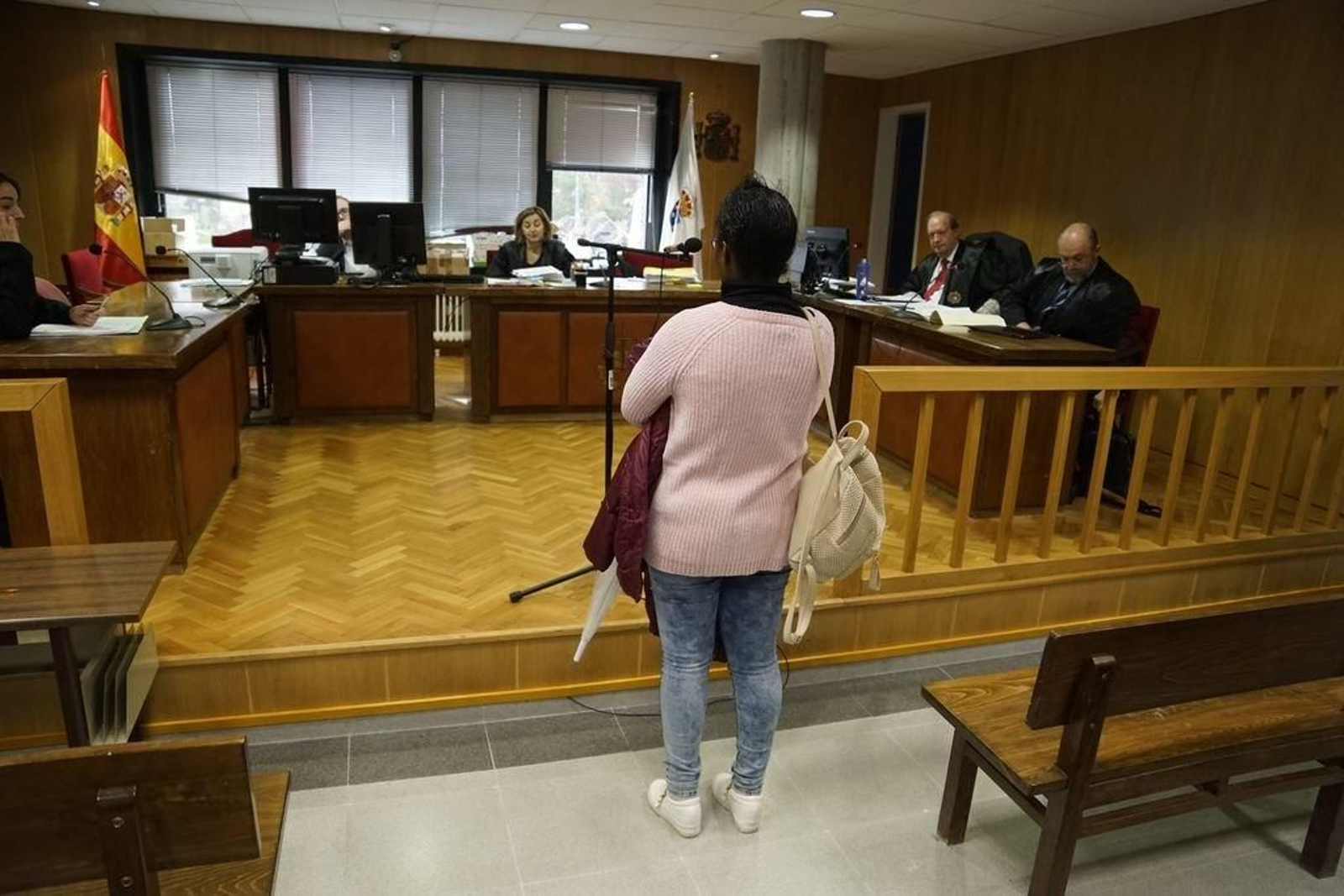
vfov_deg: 53.1
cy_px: 448
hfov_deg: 73.7
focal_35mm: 24
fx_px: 896
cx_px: 672
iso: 2000
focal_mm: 16
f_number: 2.8
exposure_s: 1/250
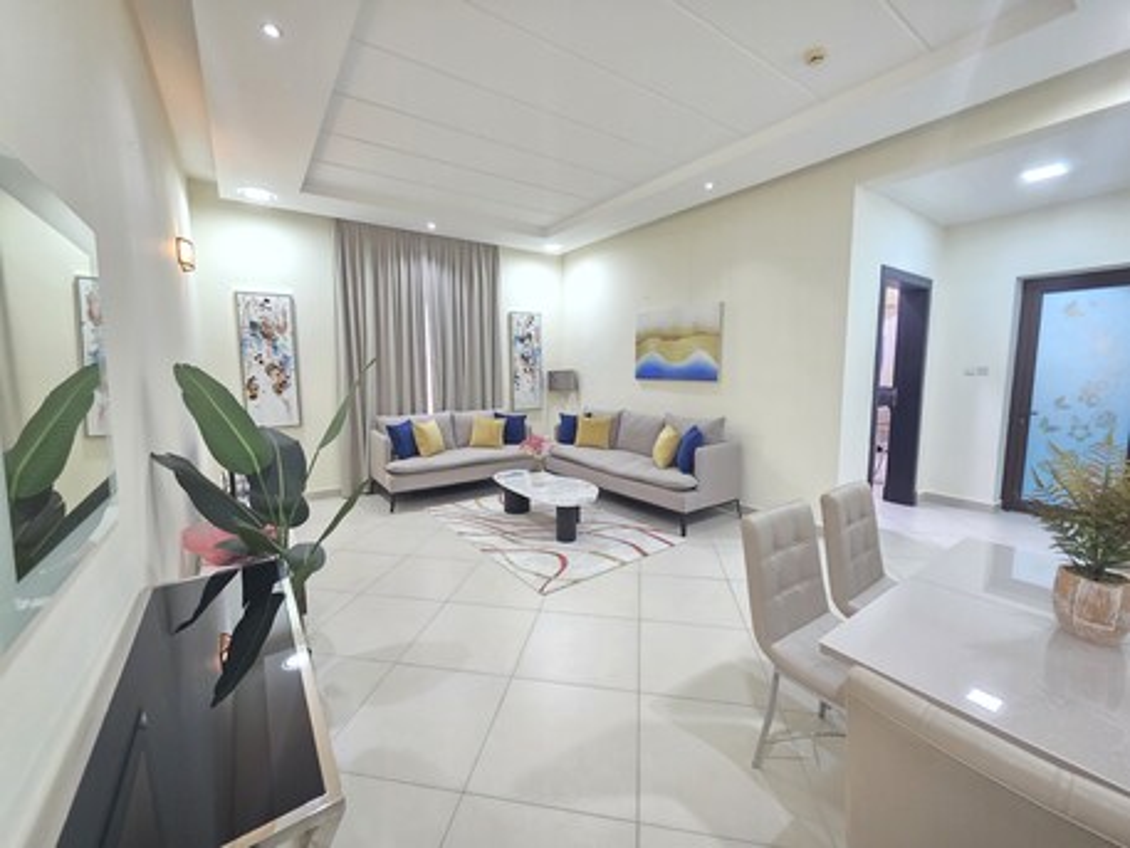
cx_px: 565
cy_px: 424
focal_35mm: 13
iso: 400
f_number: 1.9
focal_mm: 2.2
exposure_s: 1/50
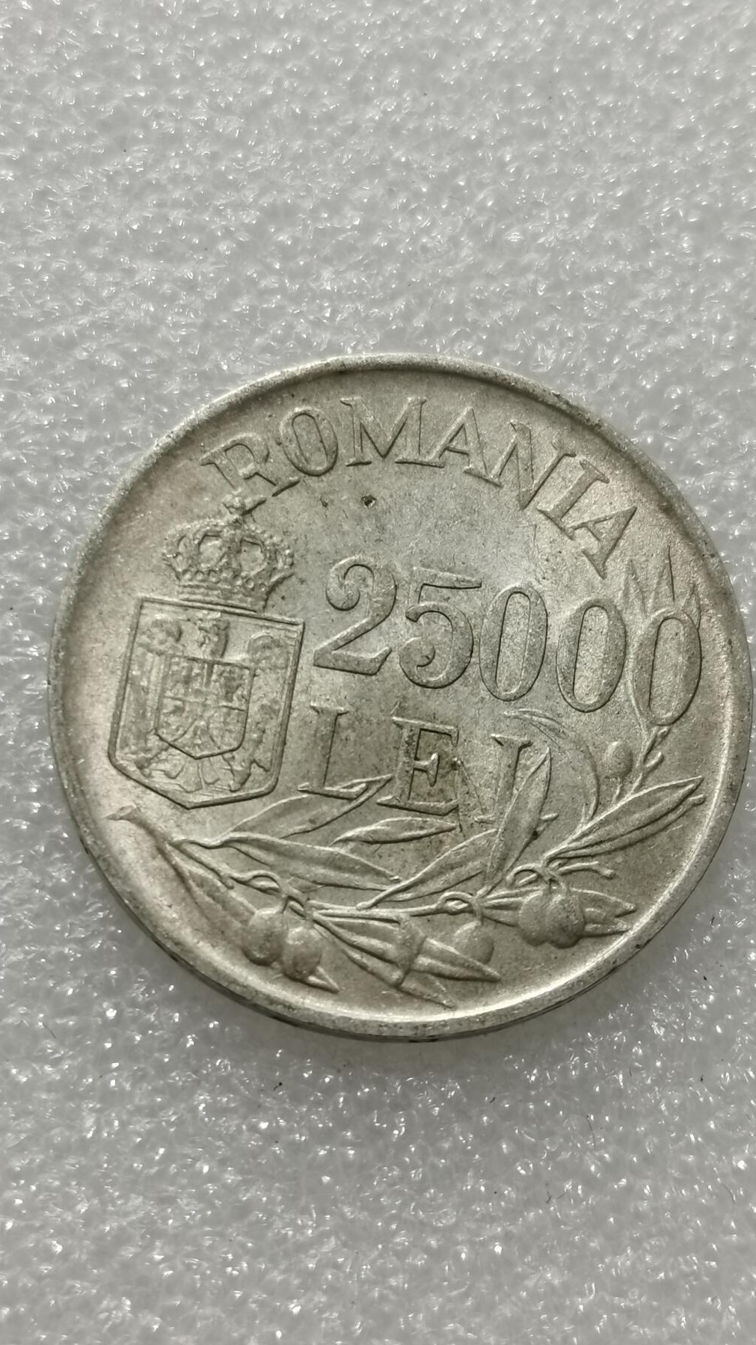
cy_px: 672
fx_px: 2567
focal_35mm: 72
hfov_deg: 16.8
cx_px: 393
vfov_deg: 29.4
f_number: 1.8
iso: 64
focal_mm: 5.58
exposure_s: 1/100
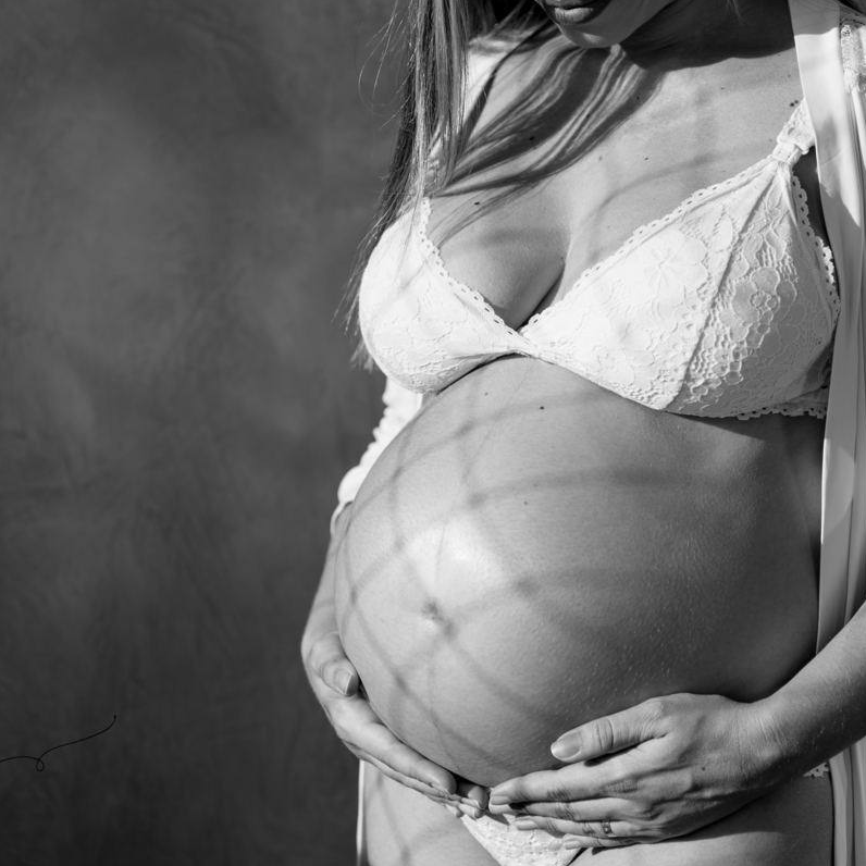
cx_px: 530
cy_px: 434
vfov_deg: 16.0
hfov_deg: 16.0
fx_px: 3085
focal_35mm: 109
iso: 80
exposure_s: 1/1000
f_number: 3.2
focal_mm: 85
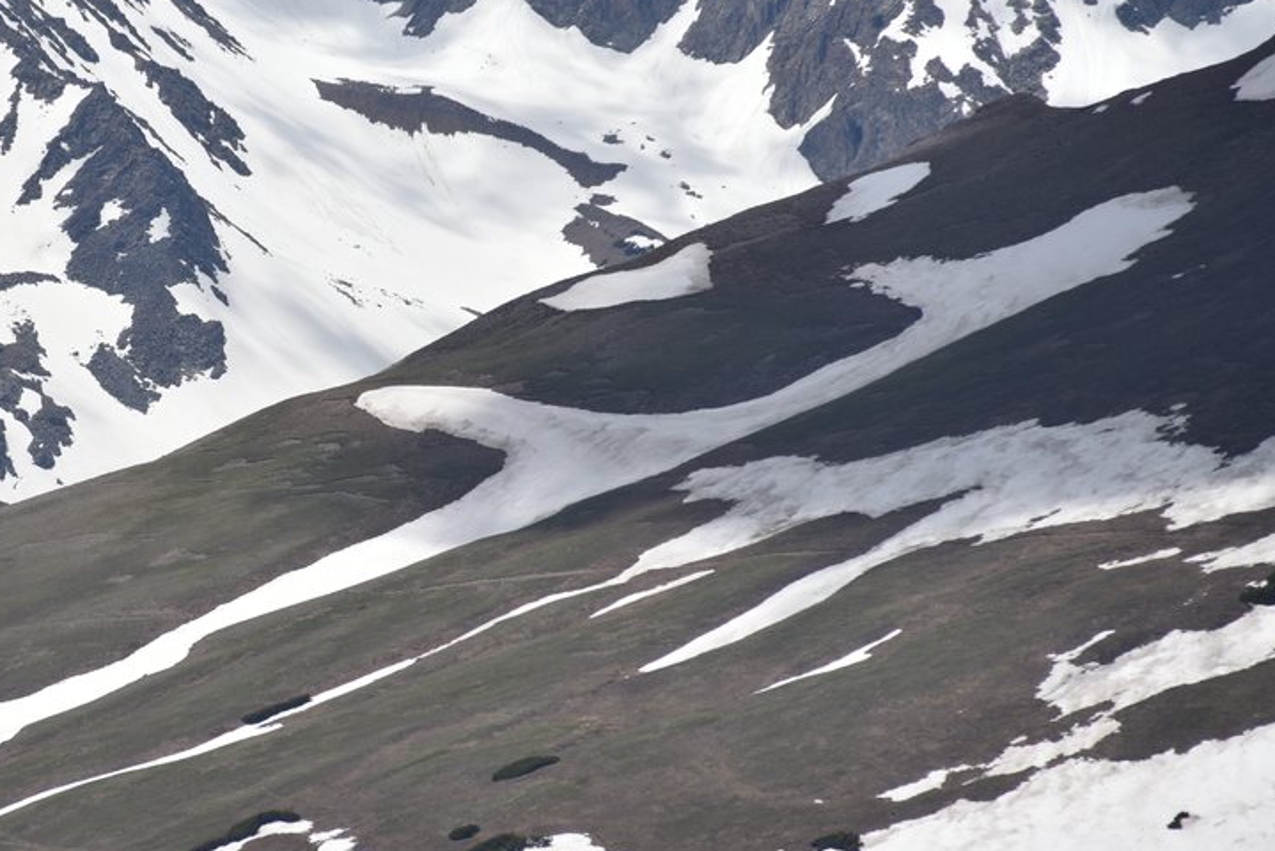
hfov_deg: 3.9
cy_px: 278
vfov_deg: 2.6
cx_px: 179
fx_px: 18919
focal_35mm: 534
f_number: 9
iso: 100
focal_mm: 300
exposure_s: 1/640
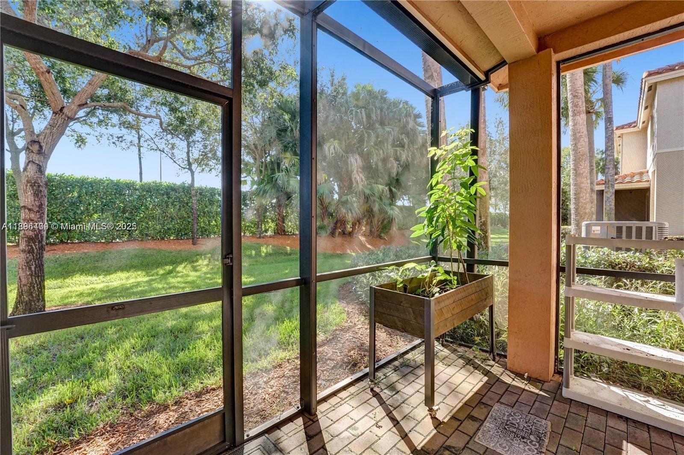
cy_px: 228
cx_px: 342
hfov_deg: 104.3
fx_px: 266
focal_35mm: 14
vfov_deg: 81.1
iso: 2500
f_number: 6.3
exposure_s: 1/1600
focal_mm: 14
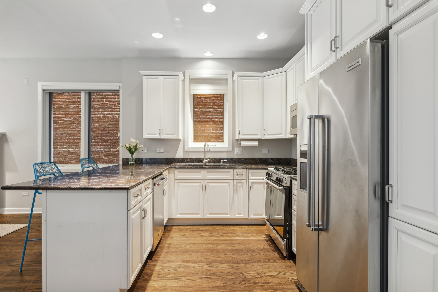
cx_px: 219
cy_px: 146
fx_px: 231
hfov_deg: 86.9
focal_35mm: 19
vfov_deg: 64.6
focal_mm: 19
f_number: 8
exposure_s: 1/2
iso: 200
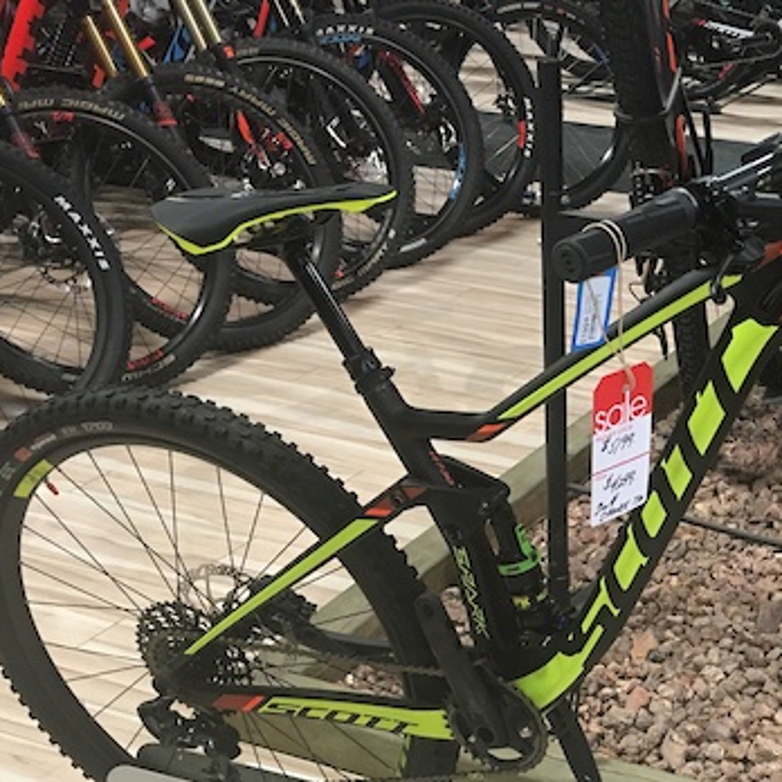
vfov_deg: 28.6
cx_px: 748
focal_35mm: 59
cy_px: 586
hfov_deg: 27.7
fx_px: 1508
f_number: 2.2
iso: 125
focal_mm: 4.15
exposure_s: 1/30
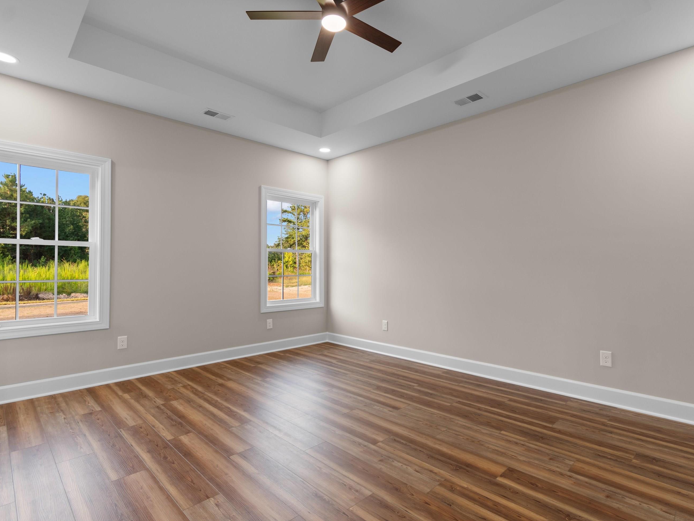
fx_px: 341
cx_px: 364
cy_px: 263
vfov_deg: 74.7
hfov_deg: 91.0
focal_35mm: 17
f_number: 4.5
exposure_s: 1/2
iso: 100
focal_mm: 10
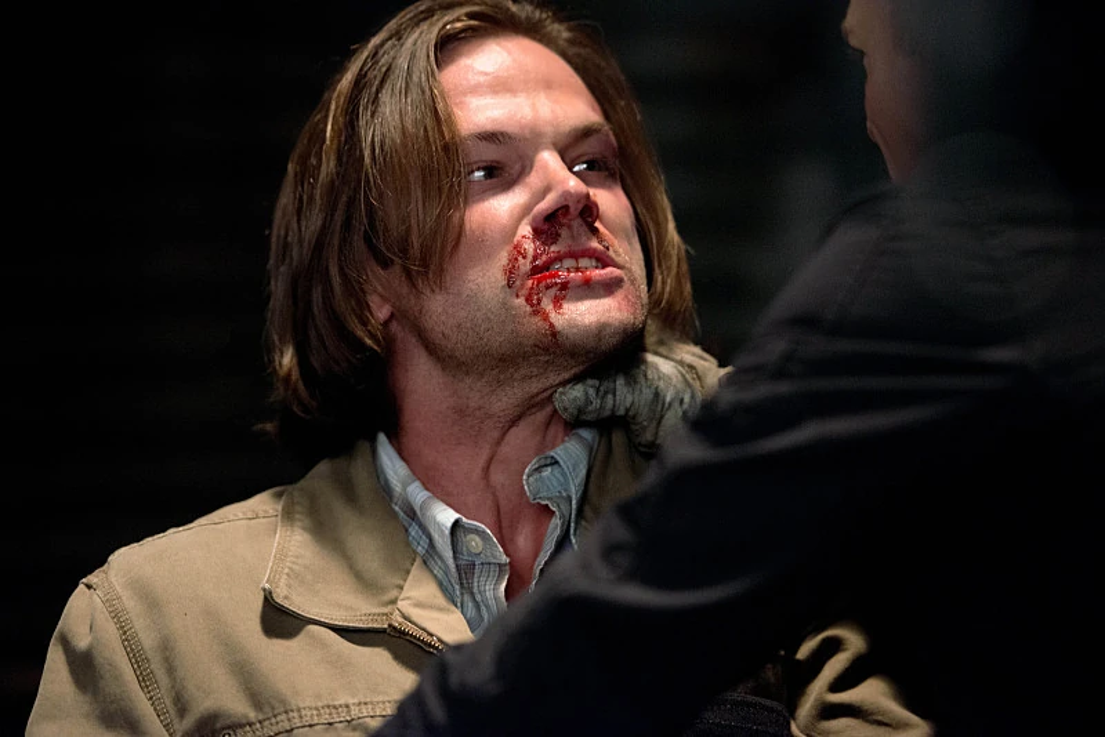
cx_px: 552
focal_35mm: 150
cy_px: 368
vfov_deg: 9.2
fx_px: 4606
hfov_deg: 13.7
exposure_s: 1/100
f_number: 2.8
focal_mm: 150
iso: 3200
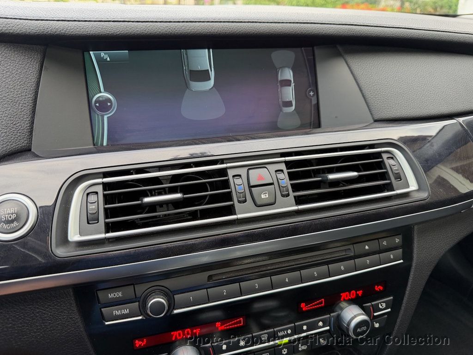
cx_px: 236
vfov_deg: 56.8
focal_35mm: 24
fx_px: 328
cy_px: 178
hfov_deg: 71.6
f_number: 1.78
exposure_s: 1/121
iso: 200
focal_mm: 6.76
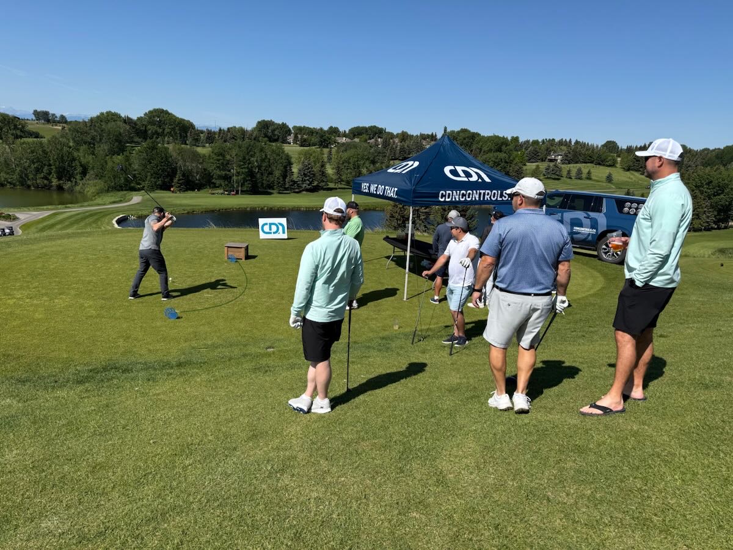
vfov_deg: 56.8
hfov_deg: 71.6
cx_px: 366
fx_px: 508
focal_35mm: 24
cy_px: 275
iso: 80
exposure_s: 1/6173
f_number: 1.78
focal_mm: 6.76
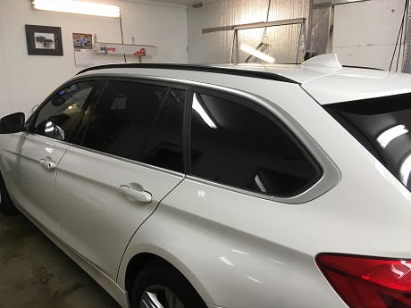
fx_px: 344
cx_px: 206
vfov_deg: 48.2
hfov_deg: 61.7
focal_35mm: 29
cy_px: 154
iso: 40
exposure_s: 1/30
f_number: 2.2
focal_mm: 4.15
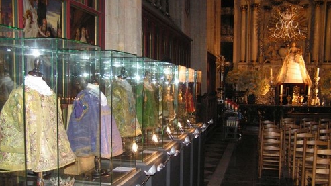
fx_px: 369
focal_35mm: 42
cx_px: 164
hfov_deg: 48.4
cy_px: 117
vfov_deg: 28.2
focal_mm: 6.3
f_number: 2.8
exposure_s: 1/40
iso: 200
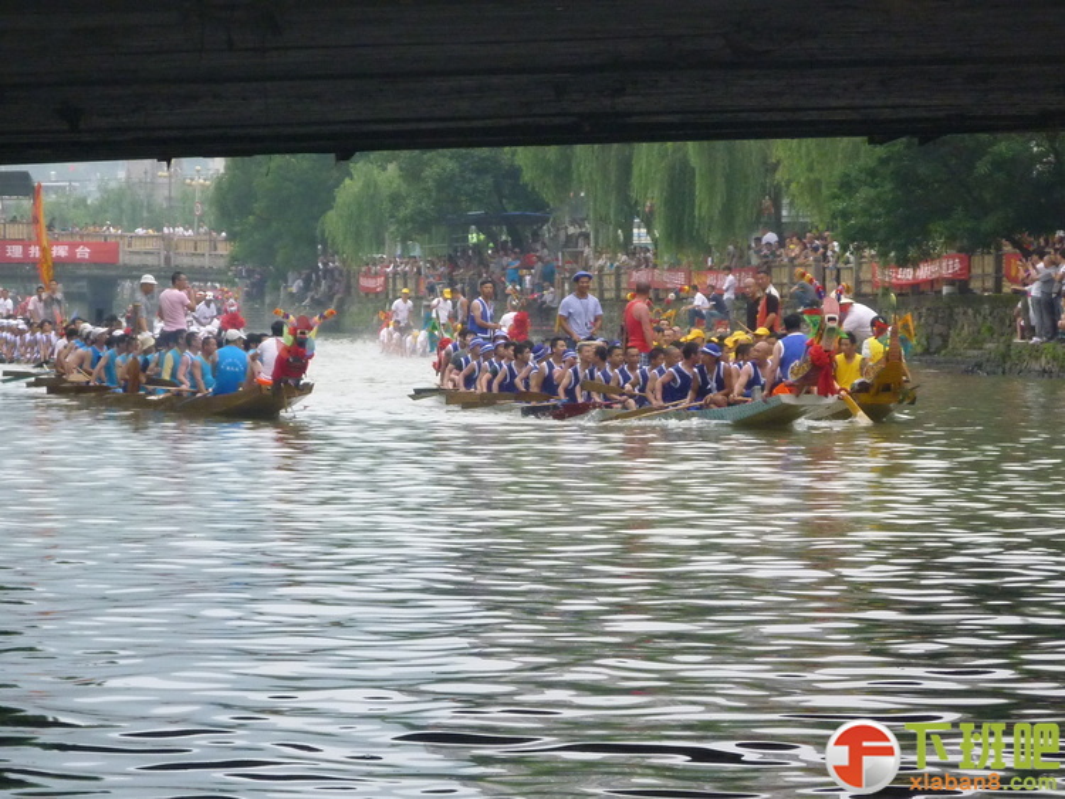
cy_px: 400
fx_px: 5047
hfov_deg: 12.0
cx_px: 532
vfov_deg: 9.1
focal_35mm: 164
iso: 250
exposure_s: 1/125
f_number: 5.8
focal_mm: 18.6
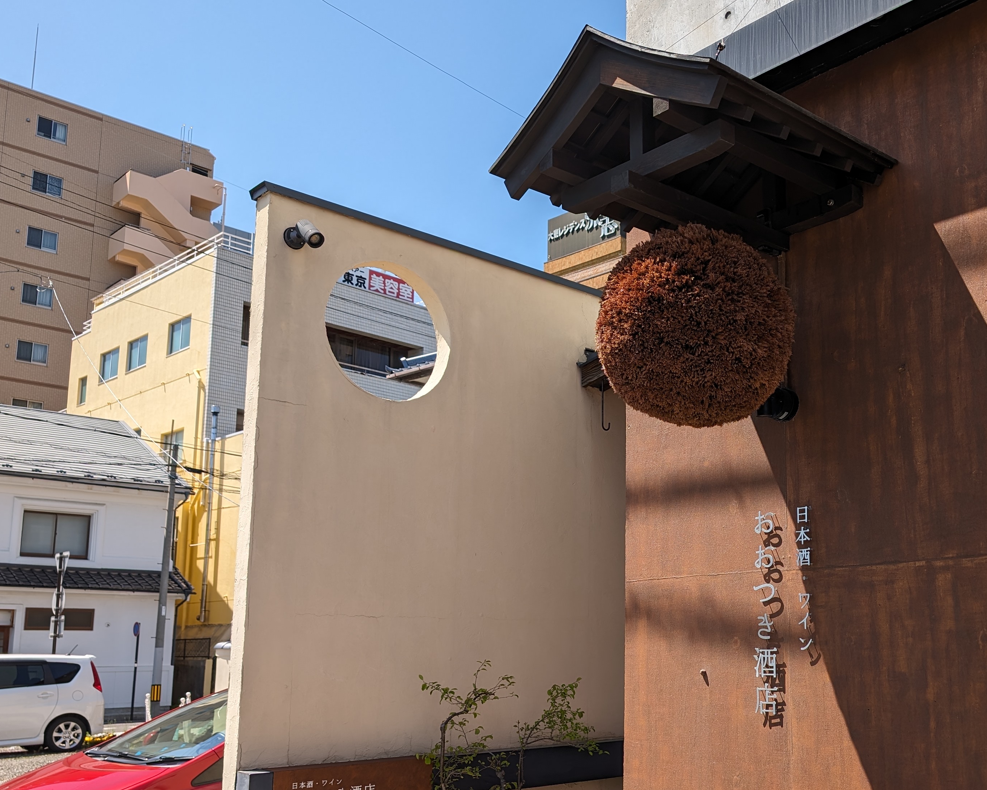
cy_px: 496
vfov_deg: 41.9
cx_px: 711
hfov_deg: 49.9
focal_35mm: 35
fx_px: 1022
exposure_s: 1/739
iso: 20
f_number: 1.68
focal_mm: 6.9
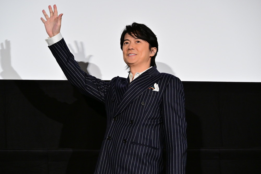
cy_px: 87
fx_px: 870
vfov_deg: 11.4
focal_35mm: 120
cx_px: 130
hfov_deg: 17.1
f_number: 6.3
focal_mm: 120
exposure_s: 1/200
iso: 3200
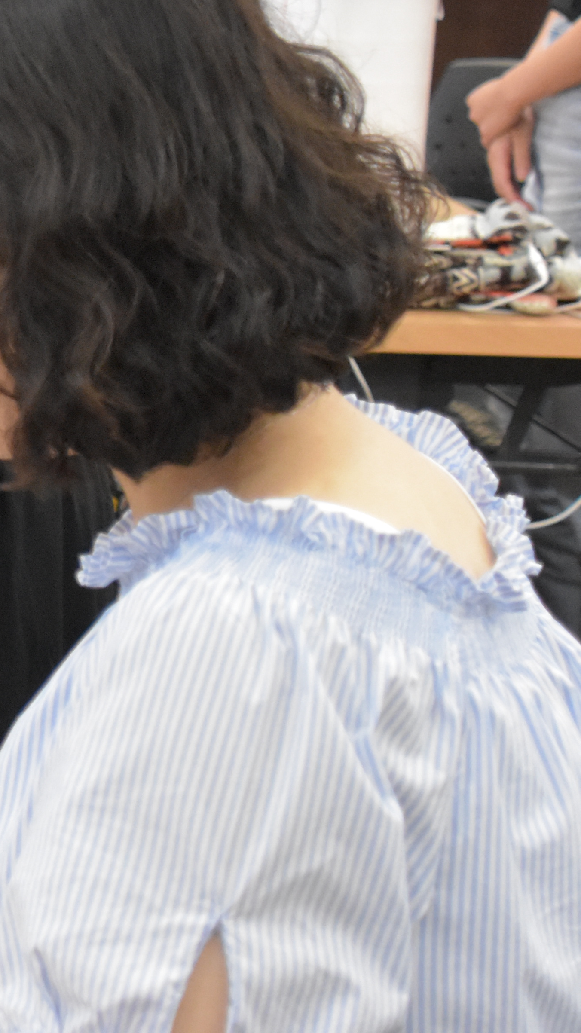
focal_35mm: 149
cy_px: 285
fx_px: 4081
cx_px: -585
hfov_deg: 7.8
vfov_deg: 14.4
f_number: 5
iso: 4000
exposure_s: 1/100
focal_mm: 38
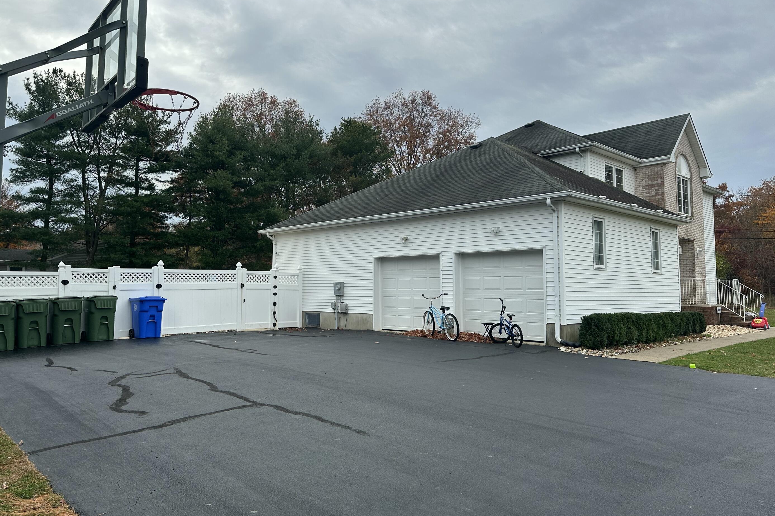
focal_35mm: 27
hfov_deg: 67.3
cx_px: 356
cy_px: 248
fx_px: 581
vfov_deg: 47.9
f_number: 1.78
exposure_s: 1/1751
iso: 80
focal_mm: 6.86
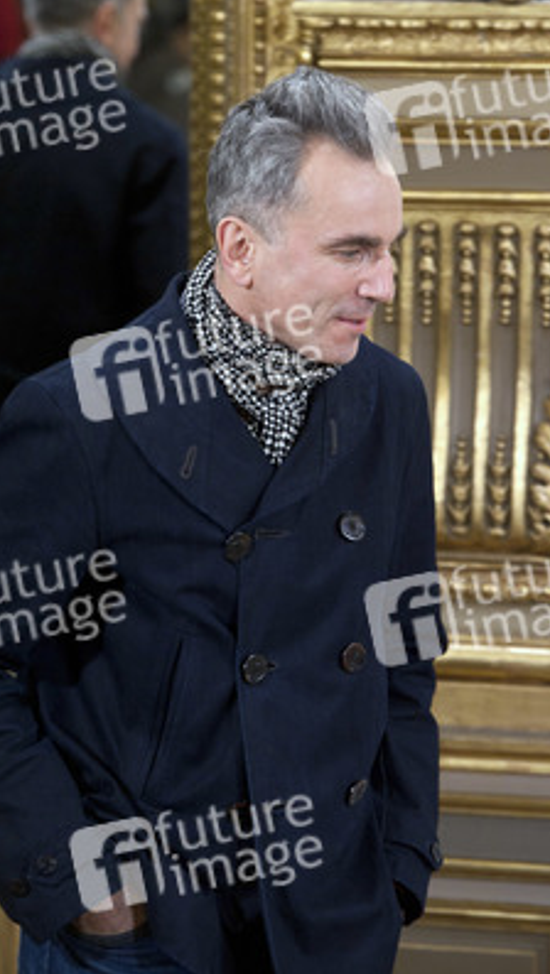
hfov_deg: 7.0
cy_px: 486
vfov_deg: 12.4
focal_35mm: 174
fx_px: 4501
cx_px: 269
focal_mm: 165
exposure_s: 1/160
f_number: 4.5
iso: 2000
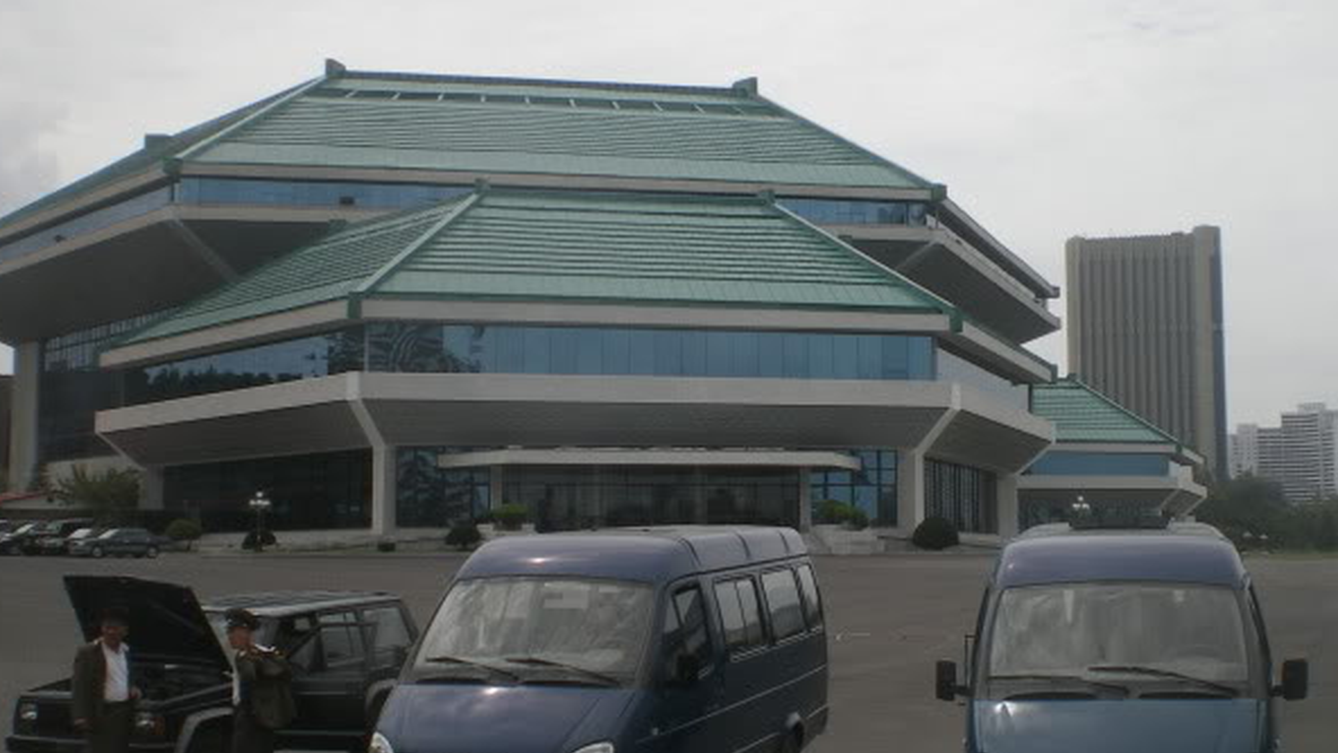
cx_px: 798
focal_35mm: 53
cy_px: 346
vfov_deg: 22.6
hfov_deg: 39.0
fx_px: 1880
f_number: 4.6
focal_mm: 6.3
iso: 50
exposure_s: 1/640
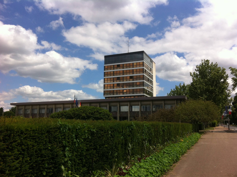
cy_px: 88
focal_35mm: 35
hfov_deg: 52.7
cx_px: 118
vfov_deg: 40.6
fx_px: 239
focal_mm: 3.85
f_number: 2.8
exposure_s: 1/1885
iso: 80
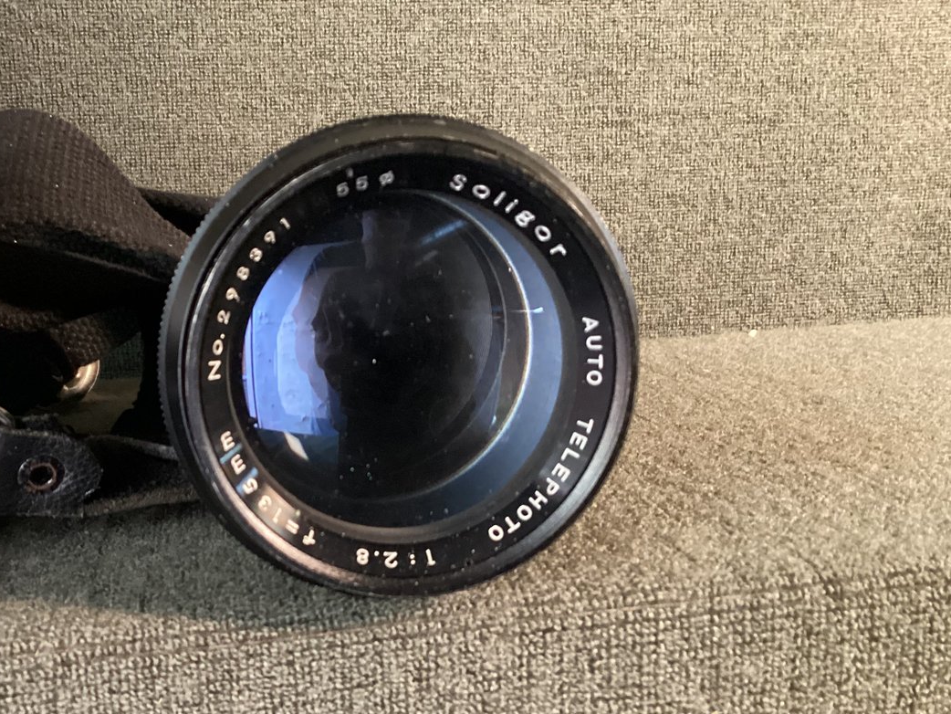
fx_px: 1237
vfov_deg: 31.7
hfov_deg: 41.2
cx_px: 273
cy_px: 516
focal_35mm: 45
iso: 500
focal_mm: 3.3
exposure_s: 1/30
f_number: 2.4
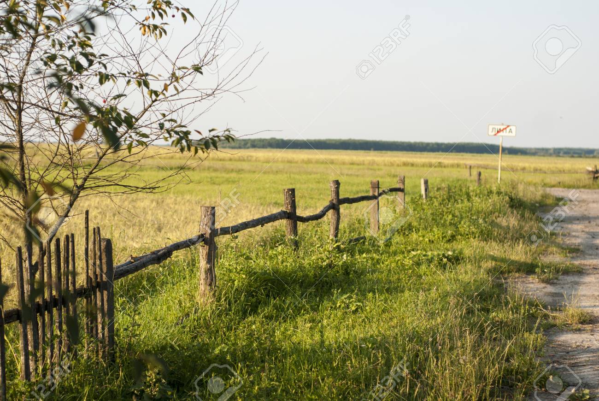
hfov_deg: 27.0
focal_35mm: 75
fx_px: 1249
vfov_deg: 18.2
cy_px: 200
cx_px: 300
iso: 100
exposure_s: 1/800
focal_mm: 50
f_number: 2.8
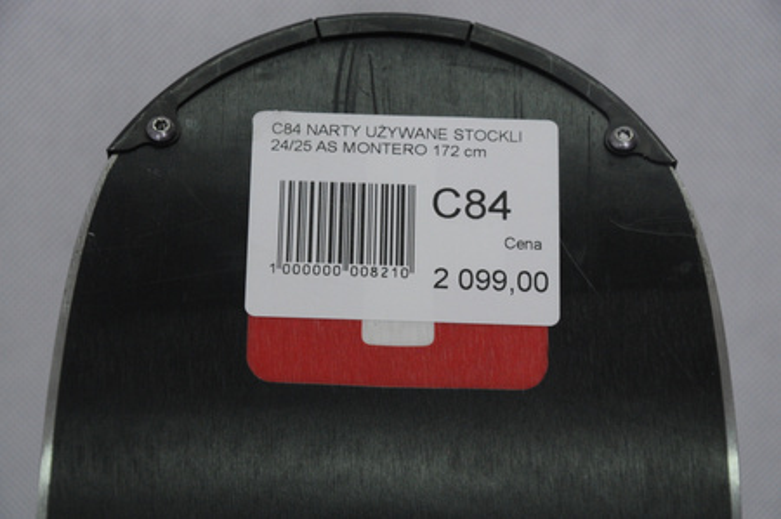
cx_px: 390
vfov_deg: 9.9
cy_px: 260
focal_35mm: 138
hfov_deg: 14.9
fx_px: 2991
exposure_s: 1/125
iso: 1800
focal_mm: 92
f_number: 8
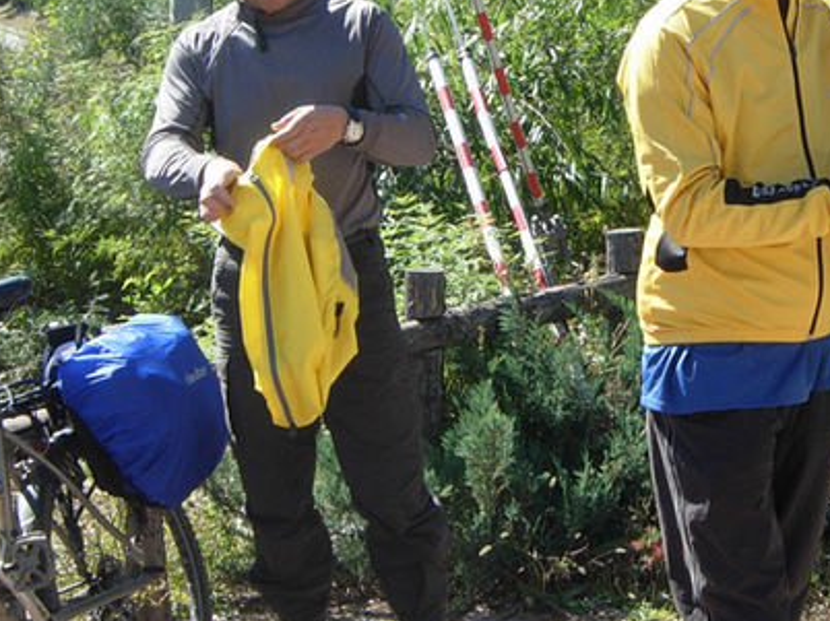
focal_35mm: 103
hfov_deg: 18.9
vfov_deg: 14.3
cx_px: 692
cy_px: 130
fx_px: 2468
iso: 50
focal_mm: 7.5
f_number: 4.3
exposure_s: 1/203
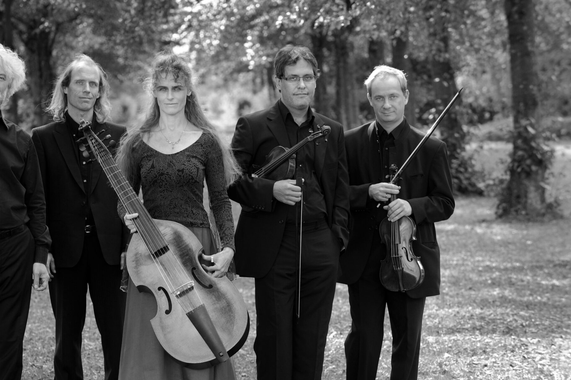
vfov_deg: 7.0
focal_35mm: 197
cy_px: 240
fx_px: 3122
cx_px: 192
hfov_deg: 10.4
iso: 400
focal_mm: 140
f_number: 6.3
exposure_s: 1/125
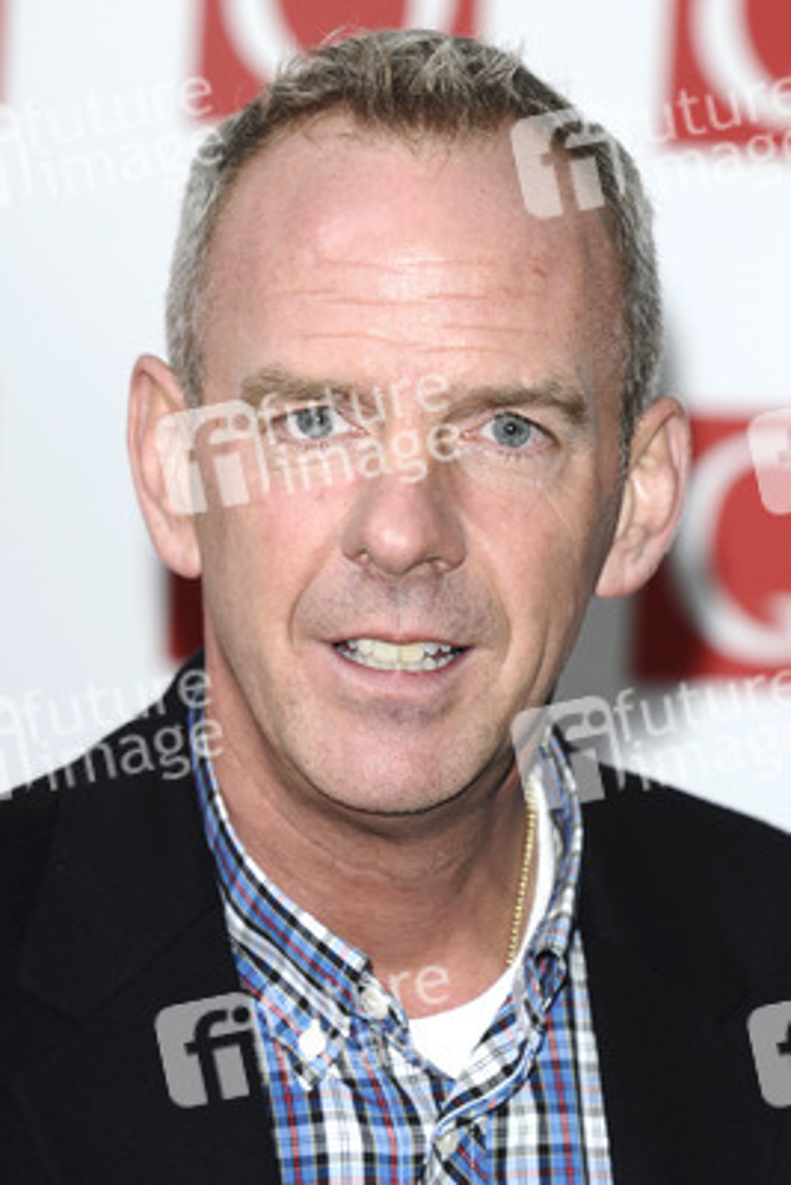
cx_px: 396
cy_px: 592
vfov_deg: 12.2
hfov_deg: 8.2
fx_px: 5532
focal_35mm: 168
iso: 320
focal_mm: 112
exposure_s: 1/200
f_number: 4.5
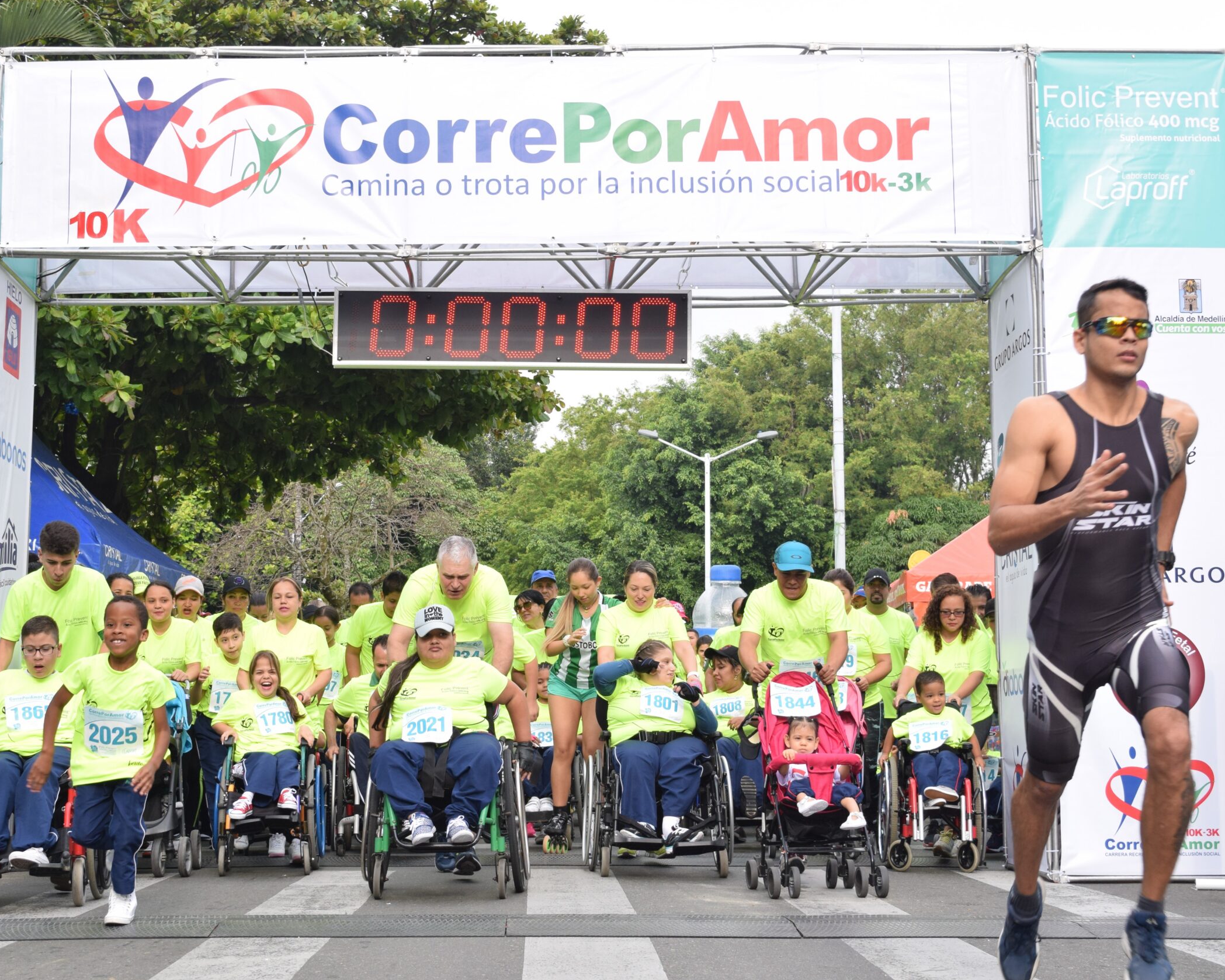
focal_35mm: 55
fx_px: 1994
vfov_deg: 27.6
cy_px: 482
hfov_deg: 34.1
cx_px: 537
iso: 400
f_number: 7.1
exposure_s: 1/320
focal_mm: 32
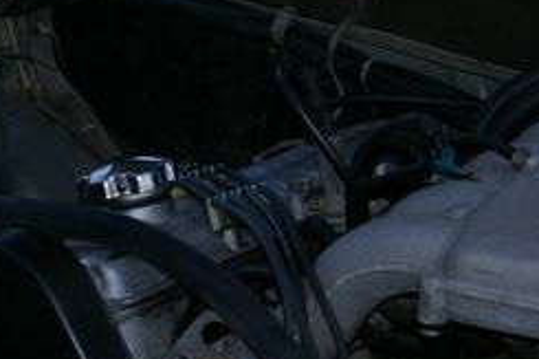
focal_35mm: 136
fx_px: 2035
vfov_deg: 10.1
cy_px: 192
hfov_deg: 15.0
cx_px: 125
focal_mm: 35
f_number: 4.5
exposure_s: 1/60
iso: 400
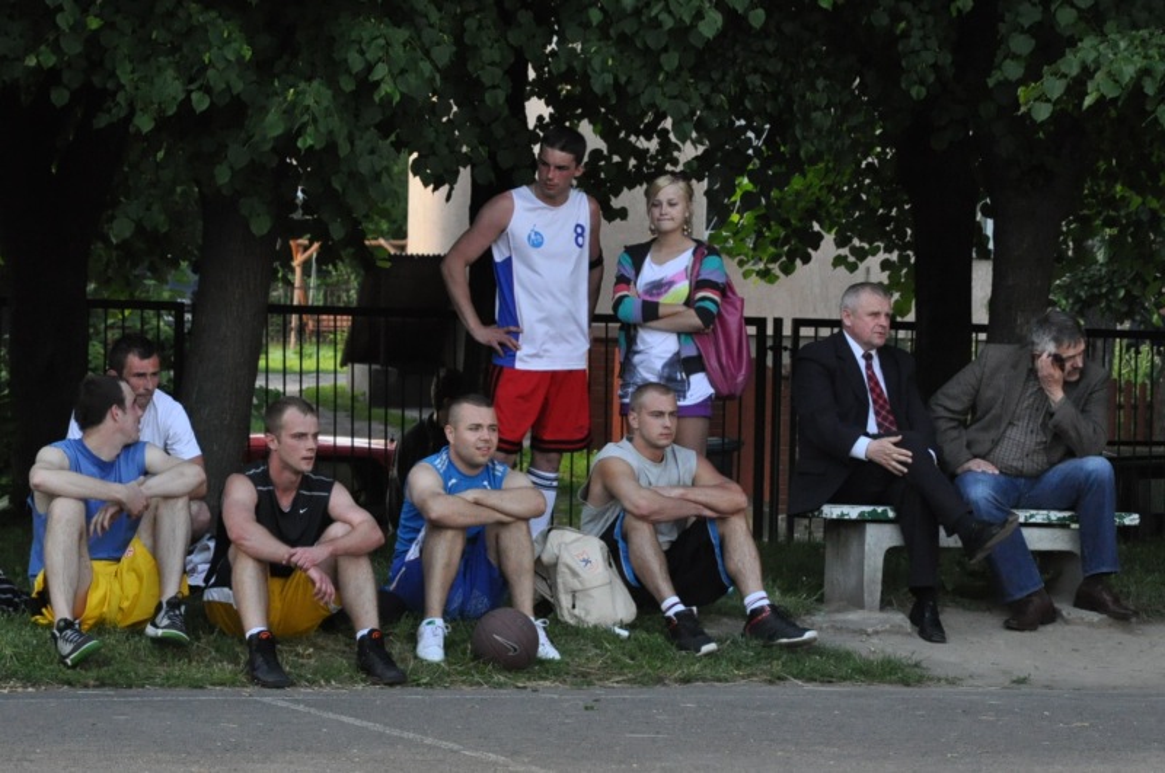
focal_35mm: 128
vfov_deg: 10.7
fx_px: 4120
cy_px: 386
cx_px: 582
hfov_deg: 16.1
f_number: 5.6
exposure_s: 1/1250
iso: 2000
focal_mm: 85
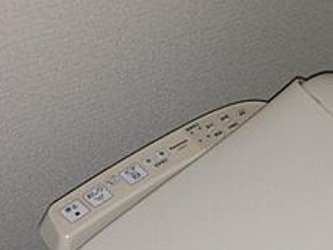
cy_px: 322
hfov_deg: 19.8
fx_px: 953
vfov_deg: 14.4
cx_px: 214
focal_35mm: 99
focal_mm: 4.13
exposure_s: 1/16
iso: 80
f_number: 2.4
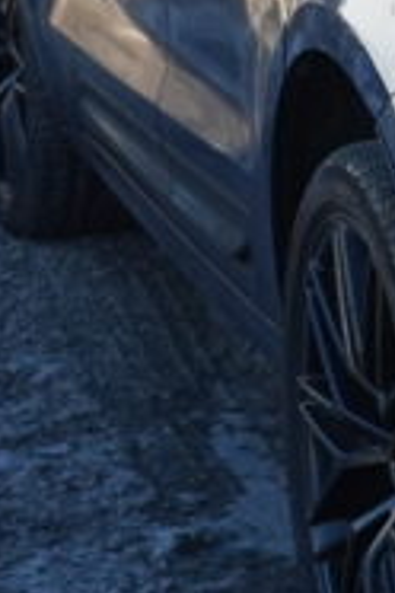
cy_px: 112
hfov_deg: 6.9
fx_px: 3077
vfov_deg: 11.0
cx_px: 984
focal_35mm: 187
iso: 1250
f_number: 4
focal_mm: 34
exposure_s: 1/160
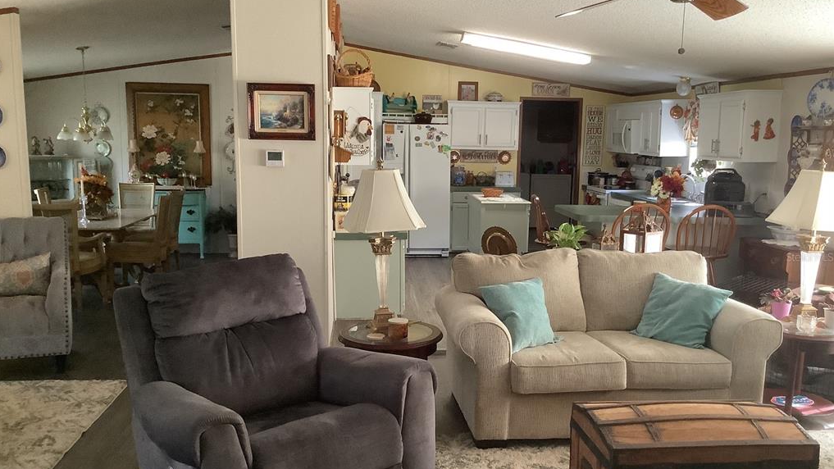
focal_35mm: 34
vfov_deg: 34.6
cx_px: 416
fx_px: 752
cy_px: 257
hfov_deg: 58.0
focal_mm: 3.3
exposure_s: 1/50
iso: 400
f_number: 2.4
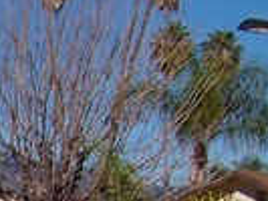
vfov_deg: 5.7
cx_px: -470
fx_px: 1968
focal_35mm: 254
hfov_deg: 7.1
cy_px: 396
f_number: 4
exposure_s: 1/1250
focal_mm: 5.85
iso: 64
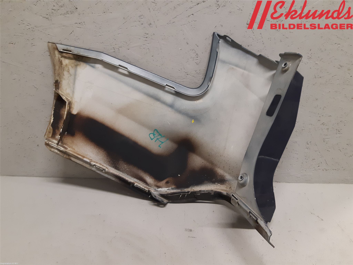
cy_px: 132
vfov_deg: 53.1
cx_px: 176
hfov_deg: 67.3
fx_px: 265
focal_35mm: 26
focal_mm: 3.93
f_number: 1.7
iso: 160
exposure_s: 1/50
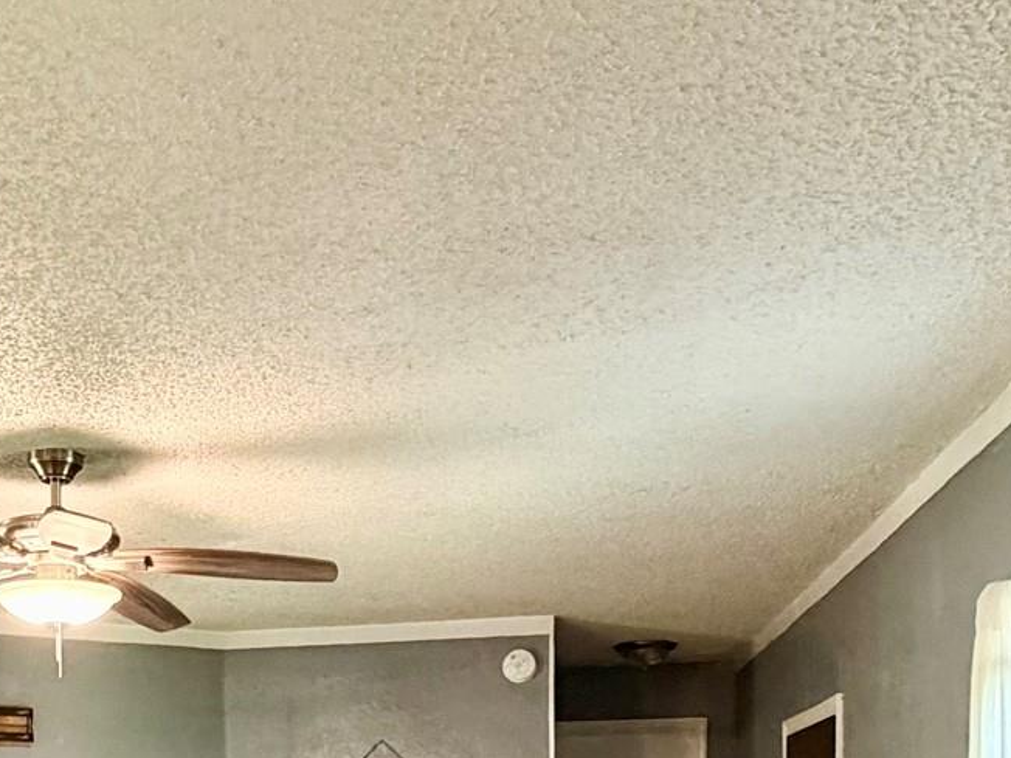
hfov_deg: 41.6
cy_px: 888
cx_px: 250
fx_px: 1285
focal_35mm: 44
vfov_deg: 28.9
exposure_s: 1/60
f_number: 2.2
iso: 800
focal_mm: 2.22
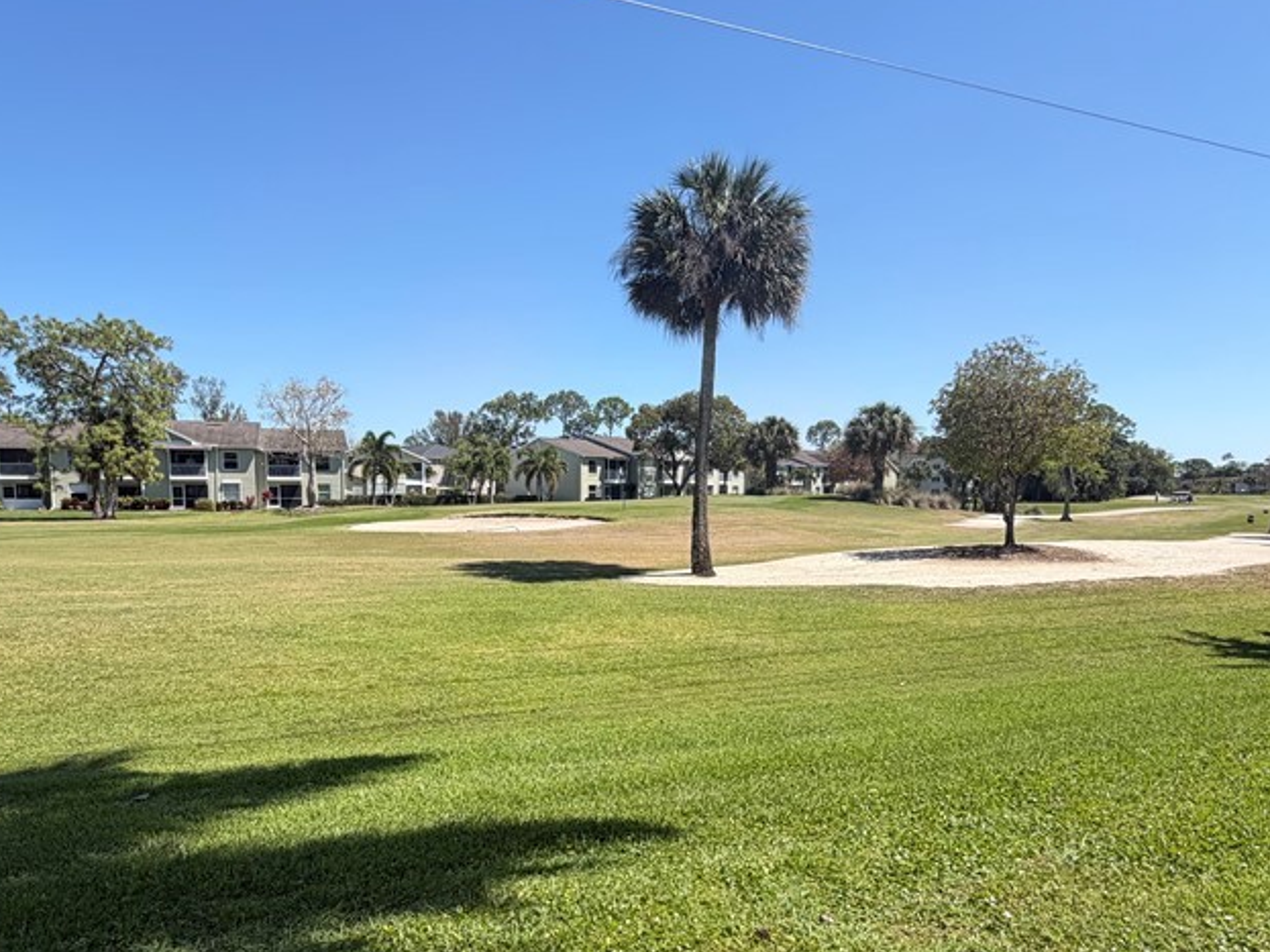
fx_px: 844
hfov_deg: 73.8
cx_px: 589
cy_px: 563
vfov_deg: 58.5
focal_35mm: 23
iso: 25
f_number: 2.2
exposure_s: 1/770
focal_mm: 2.22
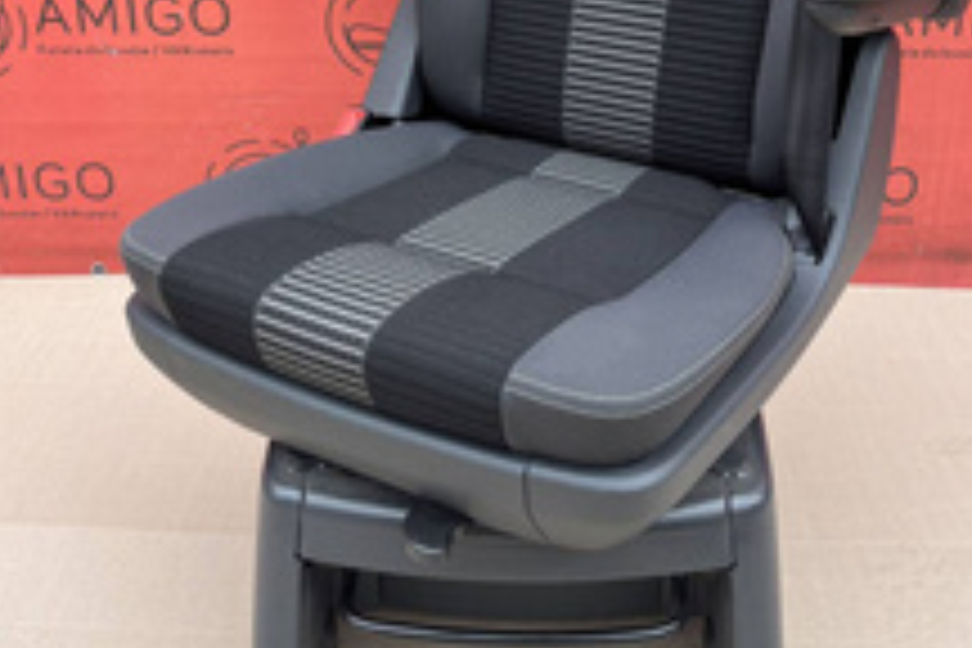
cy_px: 58
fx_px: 1215
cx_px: 518
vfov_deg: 28.6
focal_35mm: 45
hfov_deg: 43.6
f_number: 1.6
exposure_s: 1/397
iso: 50
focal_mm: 5.1
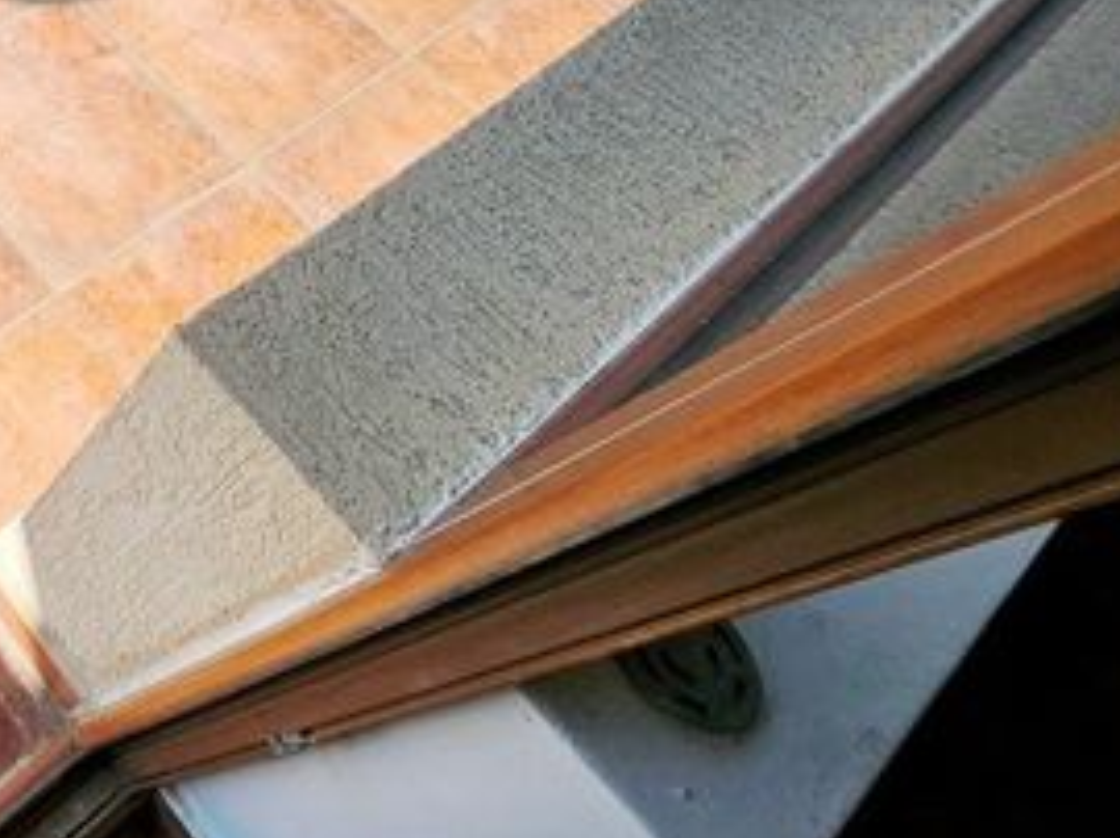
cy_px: -75
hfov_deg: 37.6
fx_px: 1099
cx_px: -280
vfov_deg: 35.8
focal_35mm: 34
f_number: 2.2
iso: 32
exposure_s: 1/907
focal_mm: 1.7
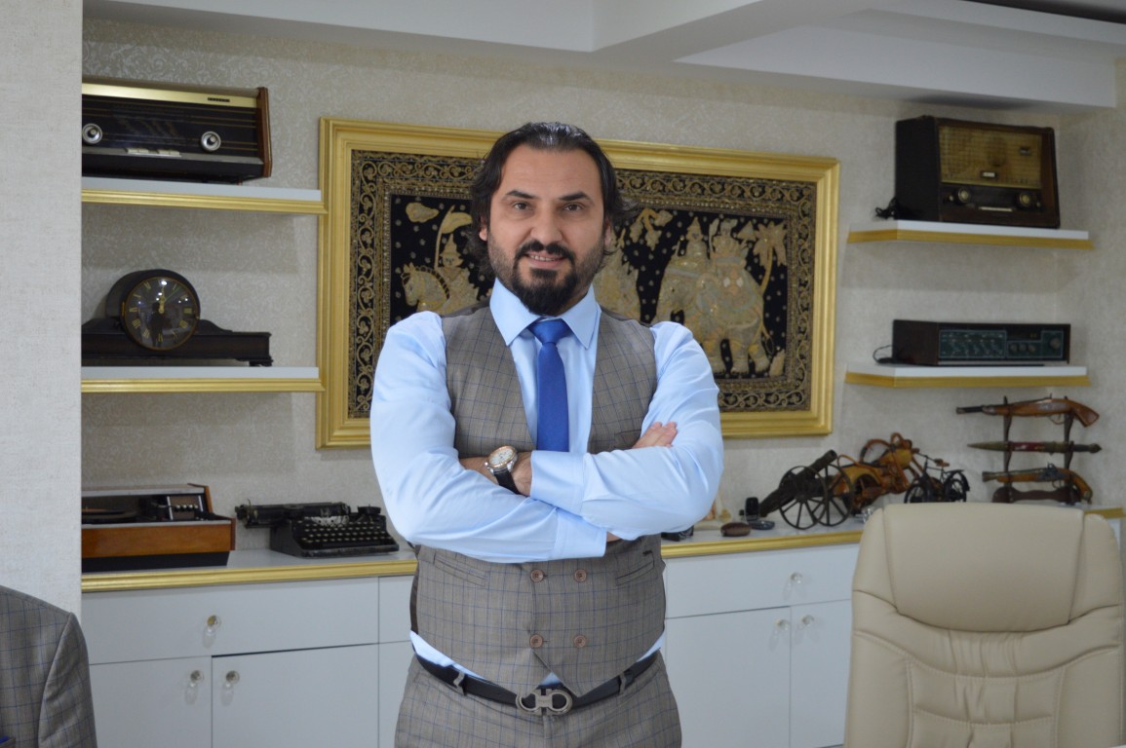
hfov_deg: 37.9
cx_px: 563
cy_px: 374
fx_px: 1641
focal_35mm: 52
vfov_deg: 25.7
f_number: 4.5
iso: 800
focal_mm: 35
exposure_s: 1/60
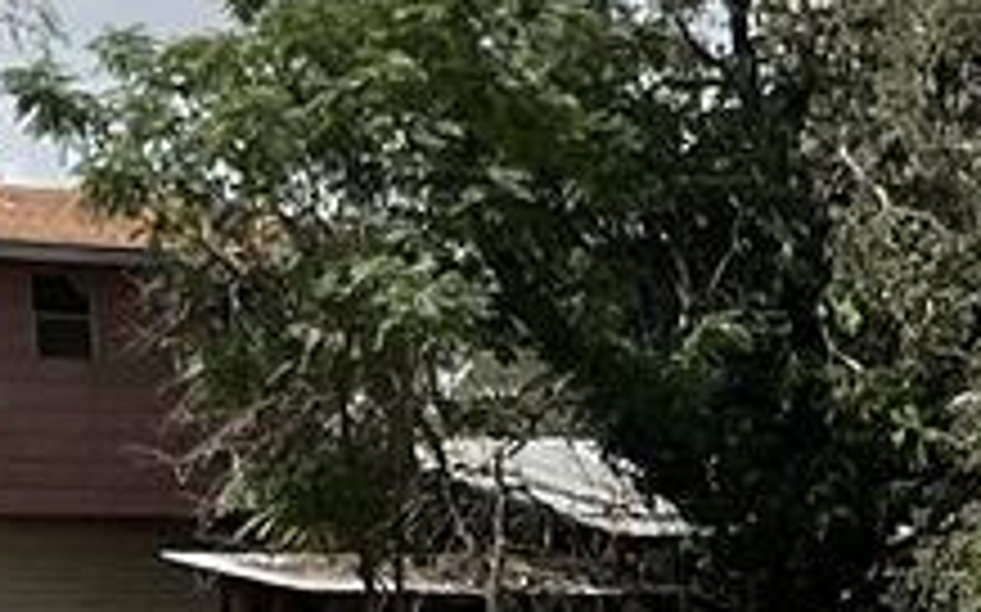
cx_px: 1881
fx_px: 5424
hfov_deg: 9.7
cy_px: 1696
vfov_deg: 6.1
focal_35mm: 203
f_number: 1.8
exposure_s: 1/1786
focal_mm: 3
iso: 16
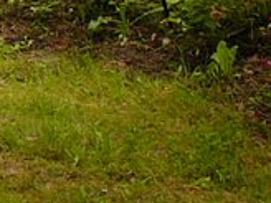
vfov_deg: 5.7
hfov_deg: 7.7
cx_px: -322
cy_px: -394
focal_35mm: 244
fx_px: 1910
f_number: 3
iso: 80
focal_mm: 5.8
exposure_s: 1/400
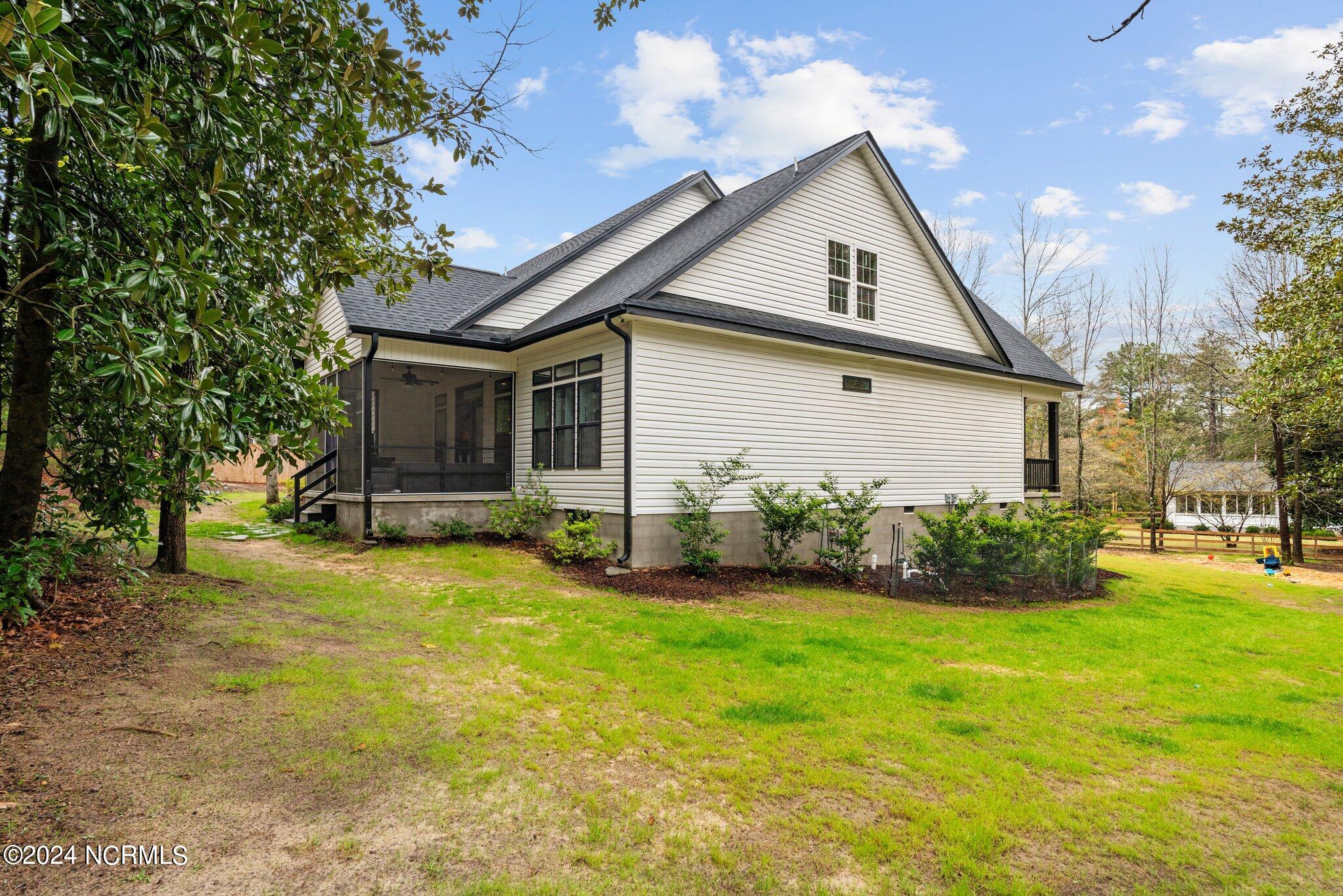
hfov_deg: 85.4
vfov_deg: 63.2
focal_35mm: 20
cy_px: 448
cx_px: 672
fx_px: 728
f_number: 8
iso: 400
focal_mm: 19.5
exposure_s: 1/125
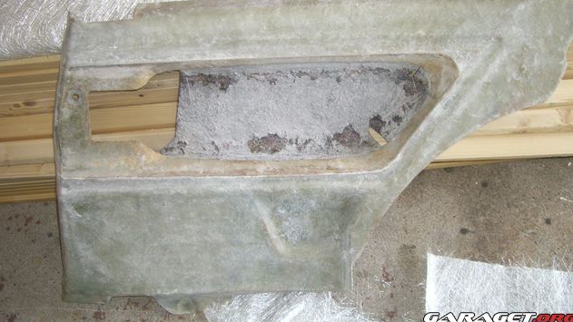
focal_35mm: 42
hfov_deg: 48.4
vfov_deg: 28.2
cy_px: 109
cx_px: 289
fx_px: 638
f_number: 2.7
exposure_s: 1/60
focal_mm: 6.2
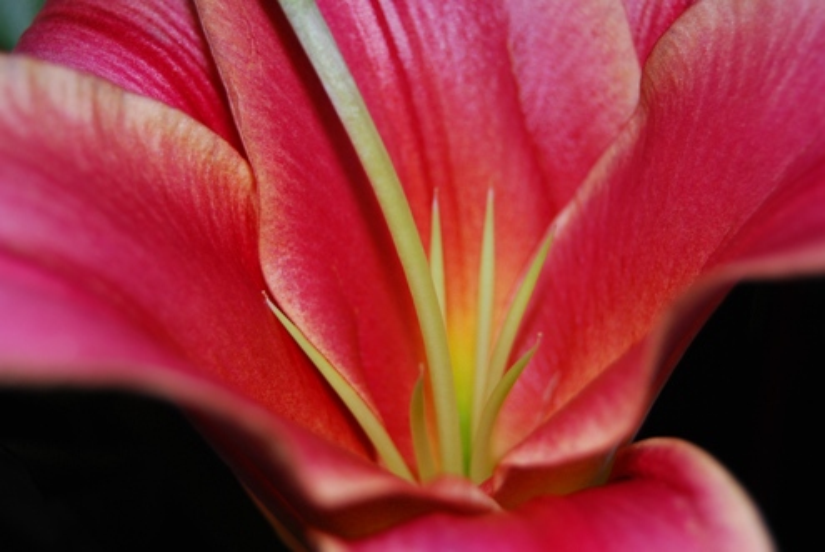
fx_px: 1651
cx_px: 412
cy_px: 276
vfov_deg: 19.0
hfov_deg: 28.0
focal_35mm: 72
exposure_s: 1/125
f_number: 5.6
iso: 100
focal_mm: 48
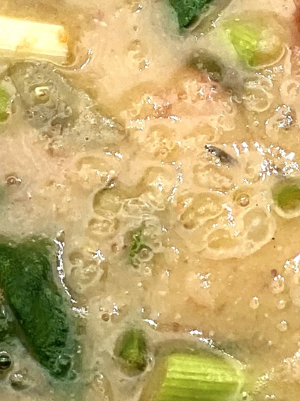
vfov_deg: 7.1
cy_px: -289
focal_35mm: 273
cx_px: 528
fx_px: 3155
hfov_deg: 5.4
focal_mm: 6
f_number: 2
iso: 20
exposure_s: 1/189
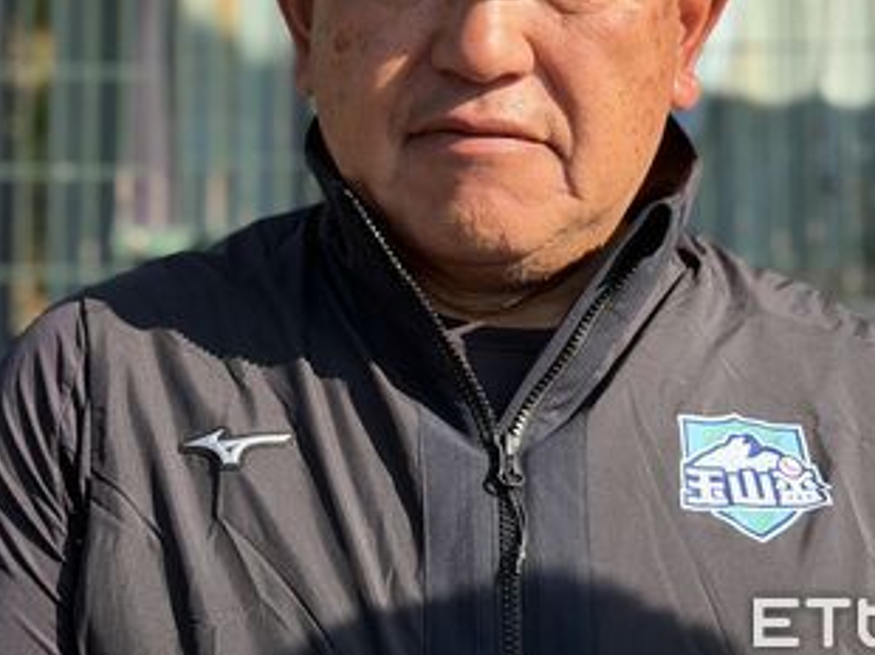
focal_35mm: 93
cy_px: 45
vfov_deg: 15.7
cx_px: 421
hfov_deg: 21.1
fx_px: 2349
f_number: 1.78
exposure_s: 1/1795
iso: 80
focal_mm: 6.76
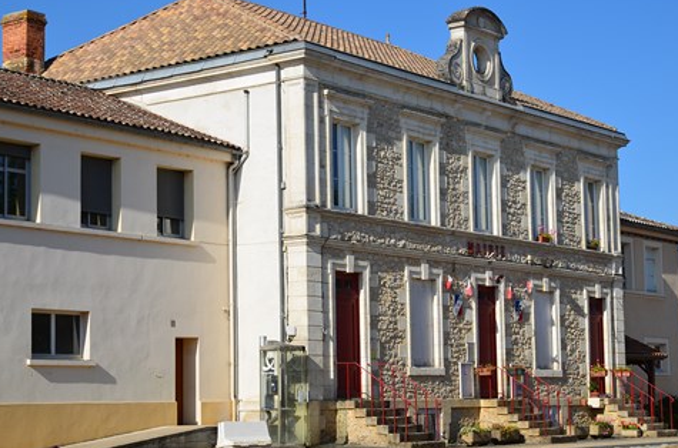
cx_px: 334
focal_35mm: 79
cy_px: 216
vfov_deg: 17.2
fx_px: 1484
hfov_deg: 25.7
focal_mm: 50
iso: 100
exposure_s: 1/200
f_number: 13
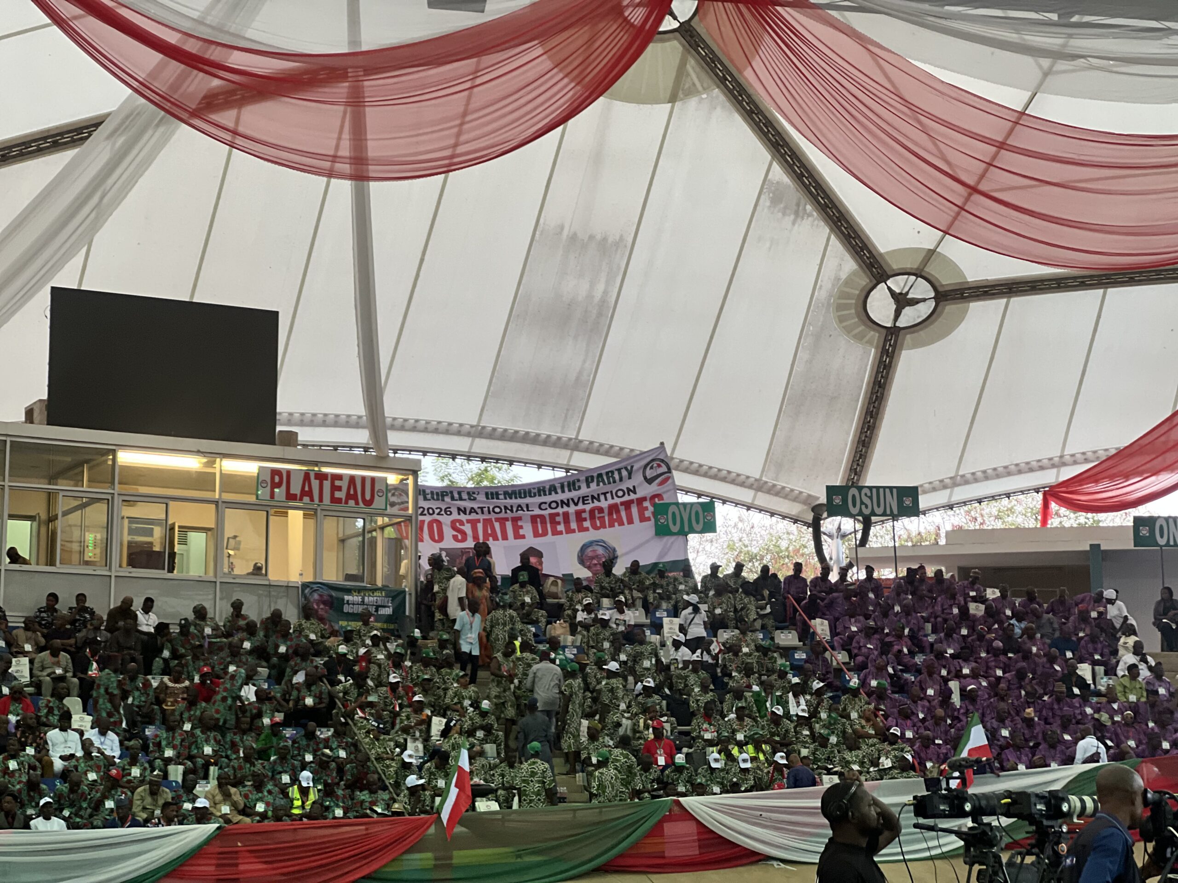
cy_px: 442
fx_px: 2620
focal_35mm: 77
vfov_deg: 19.1
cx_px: 589
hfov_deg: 25.3
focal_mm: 9
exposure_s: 1/33
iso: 100
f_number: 2.8
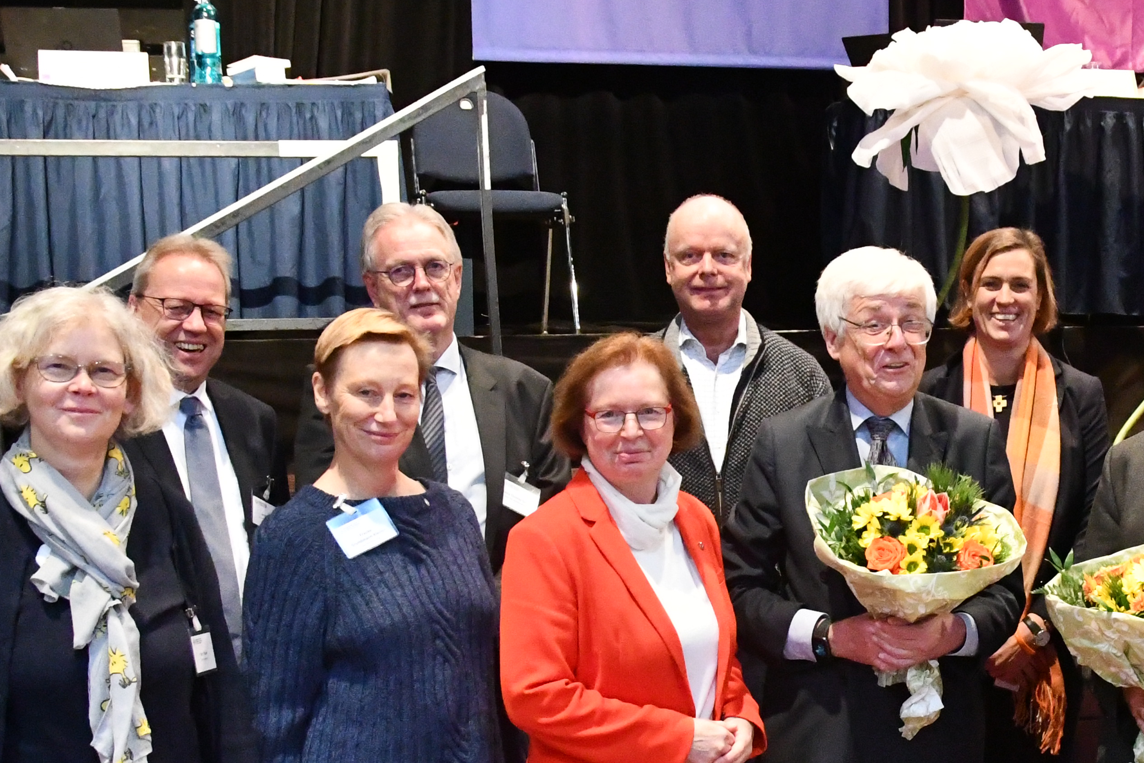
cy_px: 621
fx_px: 2511
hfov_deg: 25.1
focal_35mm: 79
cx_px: 974
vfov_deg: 17.1
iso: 11400
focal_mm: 24
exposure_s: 1/125
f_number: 4.5
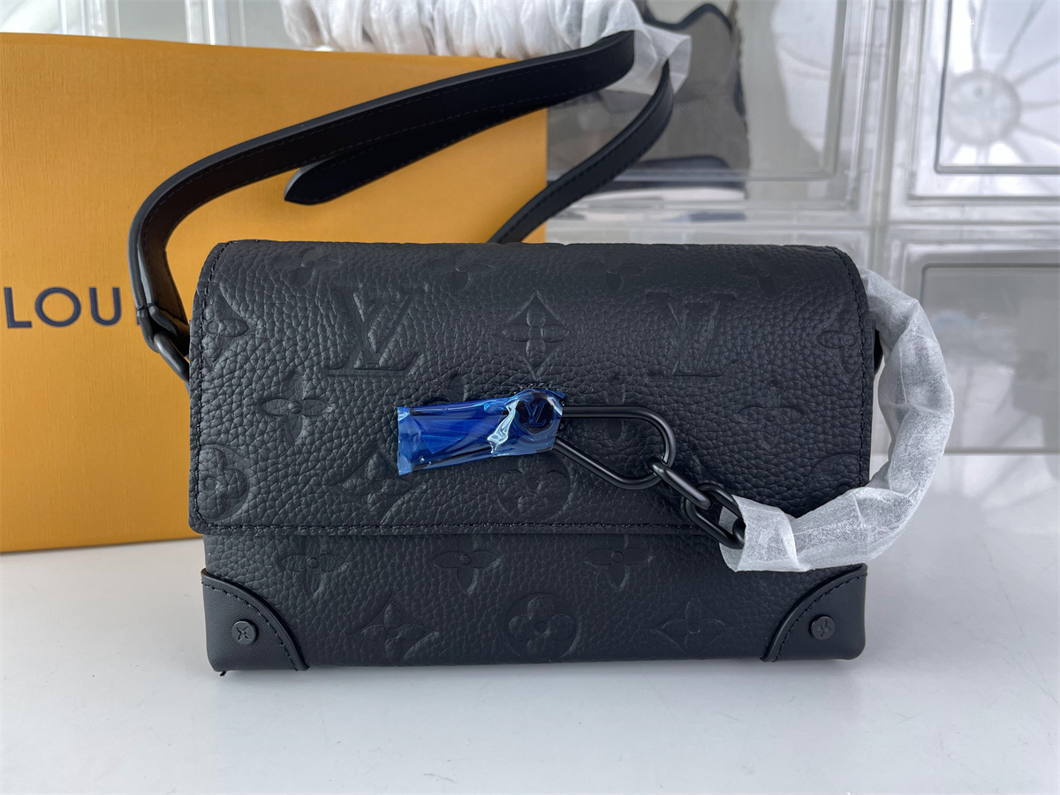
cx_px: 530
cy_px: 398
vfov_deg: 53.1
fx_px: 796
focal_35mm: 26
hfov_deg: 67.3
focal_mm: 4.2
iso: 100
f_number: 1.6
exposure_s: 1/100
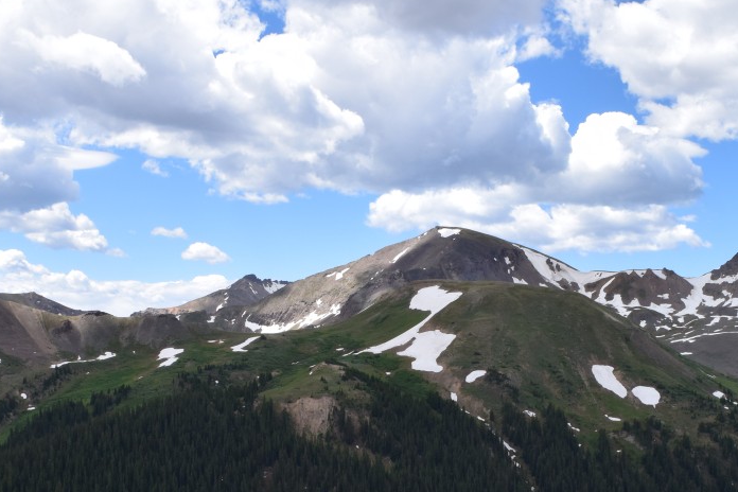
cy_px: 333
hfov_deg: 31.4
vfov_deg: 21.2
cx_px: 371
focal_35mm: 64
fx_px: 1312
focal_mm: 22
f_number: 11
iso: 400
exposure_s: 1/400
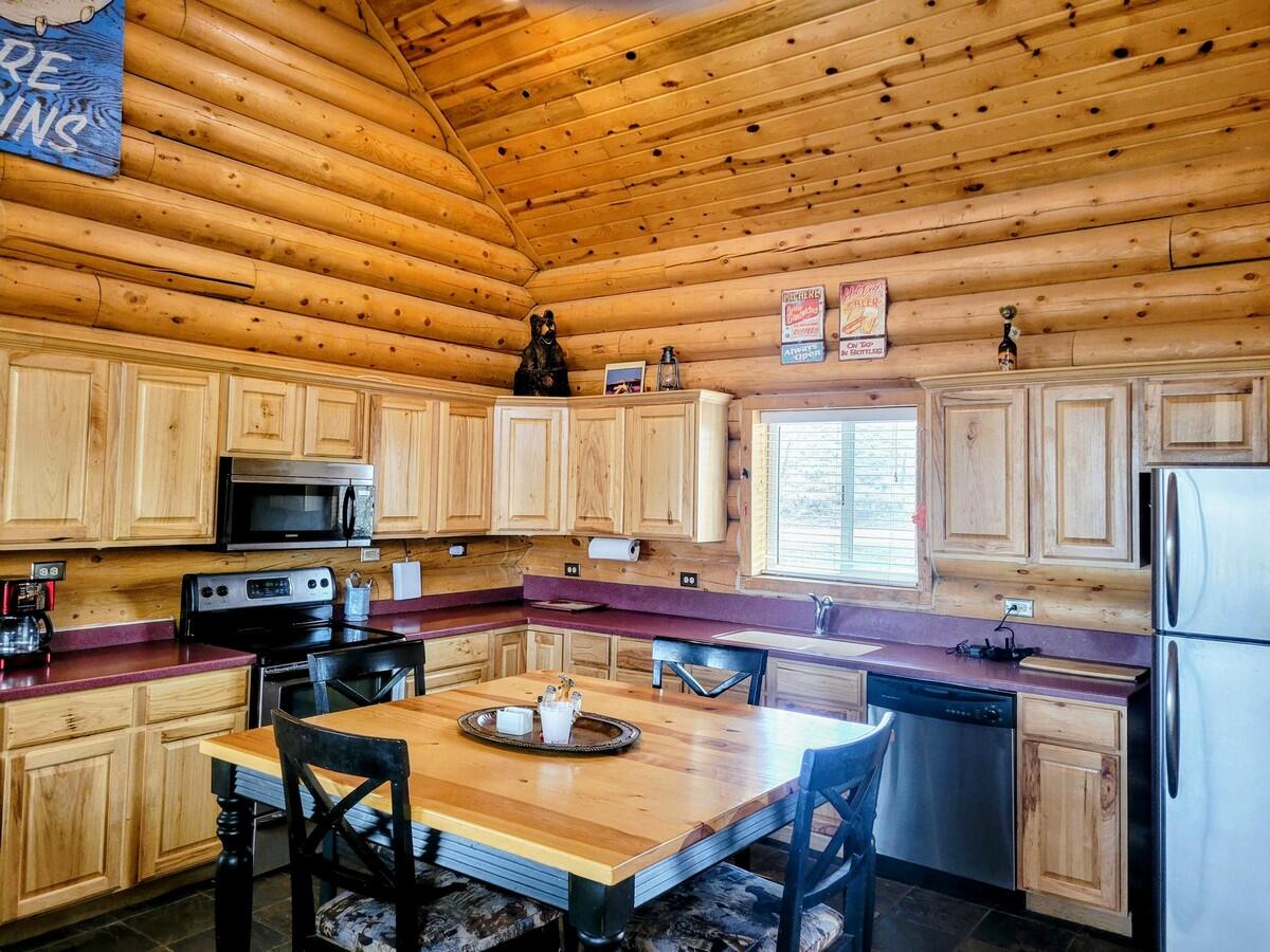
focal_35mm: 26
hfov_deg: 67.3
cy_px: 476
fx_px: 954
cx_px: 635
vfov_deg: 53.1
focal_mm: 5.4
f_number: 1.8
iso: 200
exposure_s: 1/120
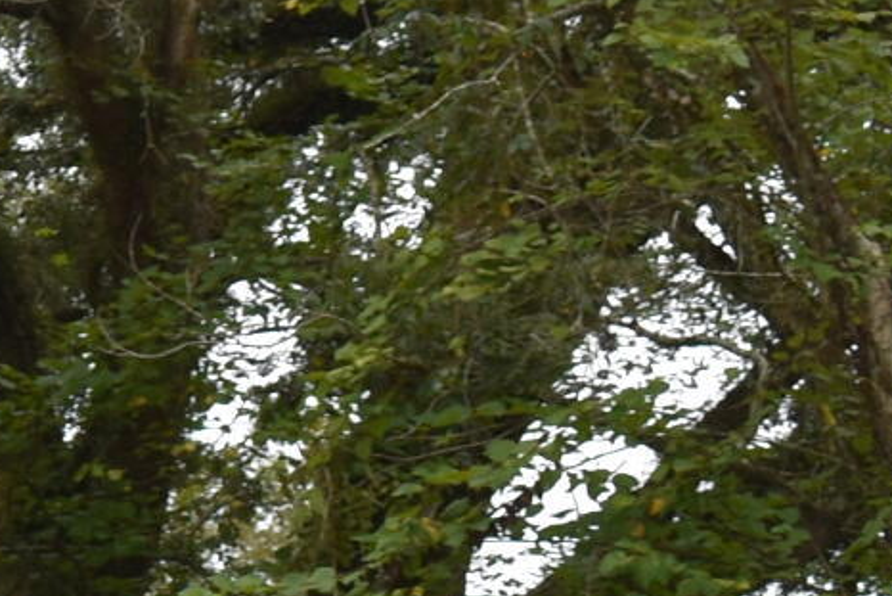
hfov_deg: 8.3
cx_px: -1384
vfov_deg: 6.1
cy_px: 885
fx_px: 5508
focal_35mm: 222
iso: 125
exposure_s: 1/125
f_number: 5.6
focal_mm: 23
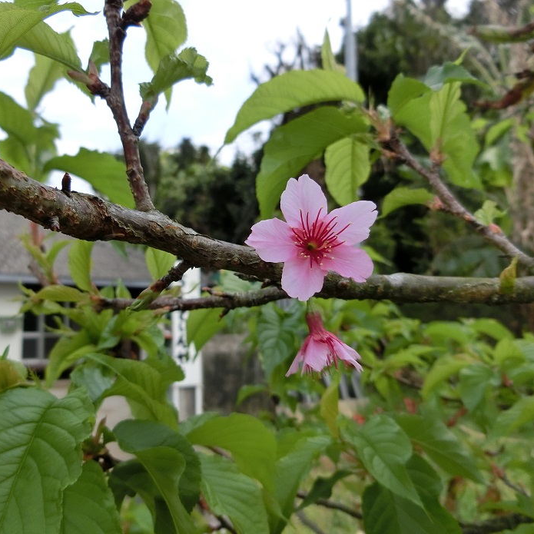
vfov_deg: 54.0
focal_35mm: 30
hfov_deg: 53.8
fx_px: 524
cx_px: 224
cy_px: 271
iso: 160
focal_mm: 4.5
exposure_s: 1/500
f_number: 3.5
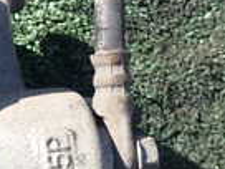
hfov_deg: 16.5
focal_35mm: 110
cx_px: -101
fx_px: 715
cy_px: 151
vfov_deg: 13.3
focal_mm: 4.5
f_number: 2.8
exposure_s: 1/400
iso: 100
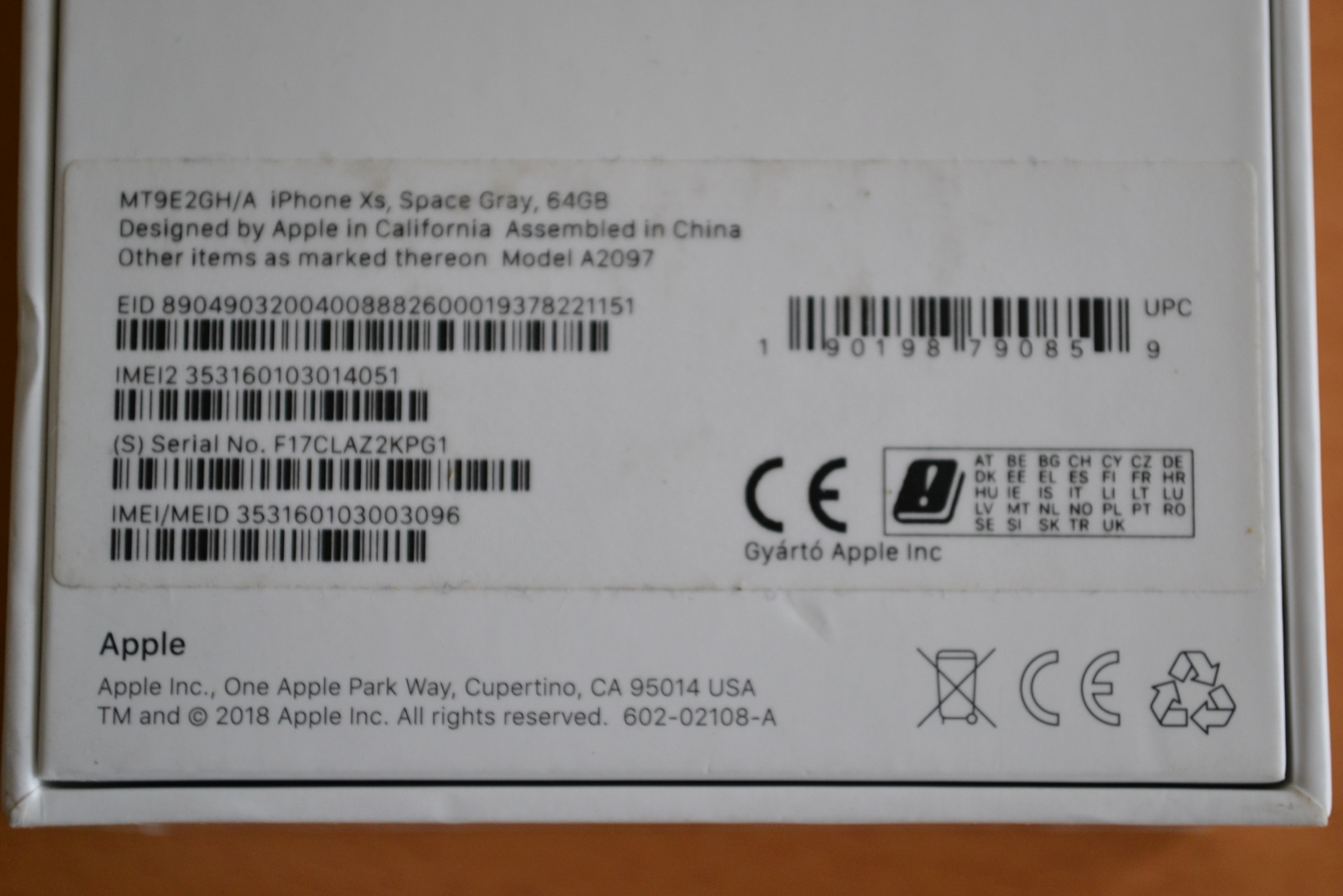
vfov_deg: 16.6
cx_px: 672
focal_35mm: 82
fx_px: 3078
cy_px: 448
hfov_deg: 24.6
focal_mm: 55
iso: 800
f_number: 5.6
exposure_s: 1/60
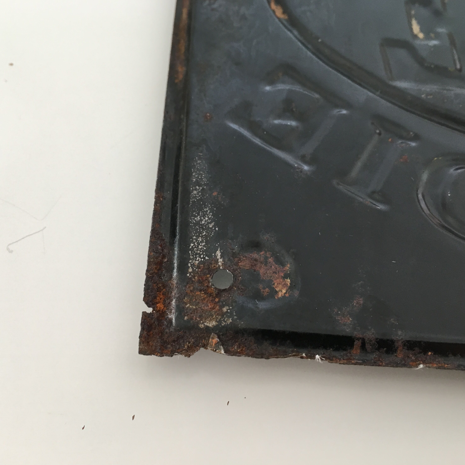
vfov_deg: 47.2
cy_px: 231
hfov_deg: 47.2
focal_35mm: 35
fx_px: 532
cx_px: 214
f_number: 2.2
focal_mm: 4.15
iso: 64
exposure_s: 1/33
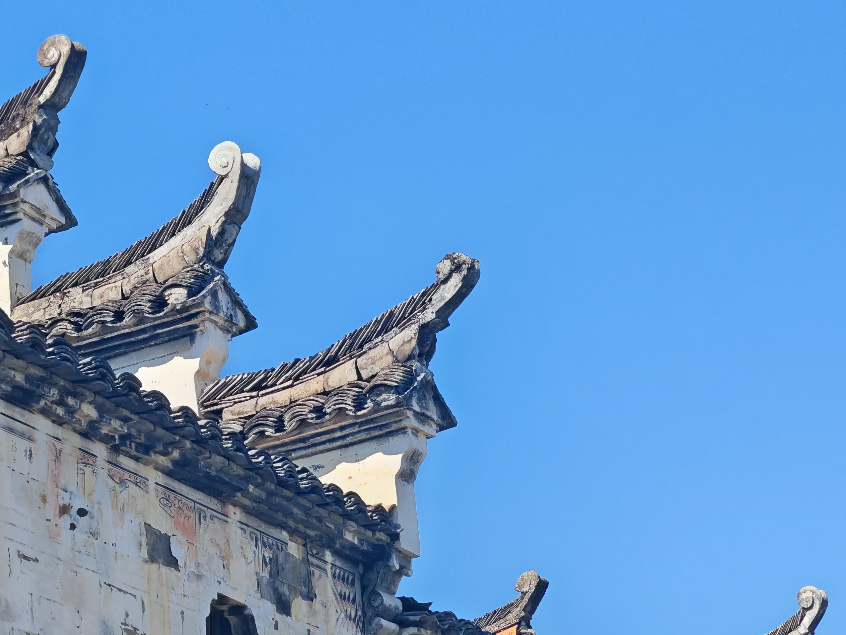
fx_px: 2860
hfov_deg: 16.8
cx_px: 468
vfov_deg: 12.6
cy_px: 419
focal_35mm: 117
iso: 50
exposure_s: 1/1800
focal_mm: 7.62
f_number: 1.6
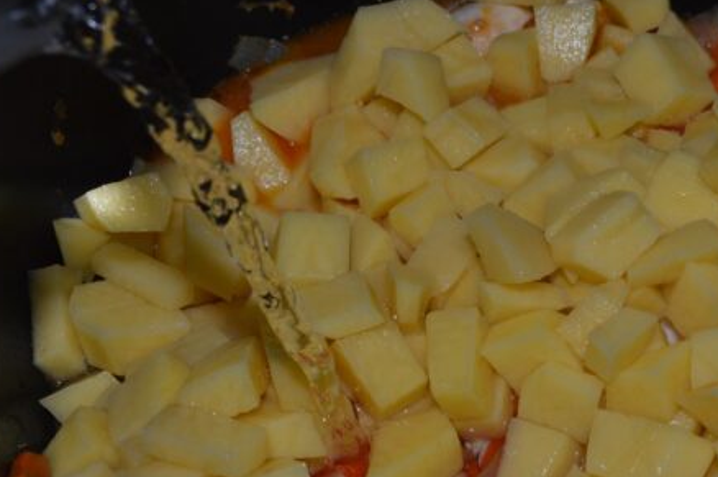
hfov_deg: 27.8
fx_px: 1434
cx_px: 525
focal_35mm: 72
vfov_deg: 18.8
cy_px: 337
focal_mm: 30
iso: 100
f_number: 8
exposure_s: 1/60
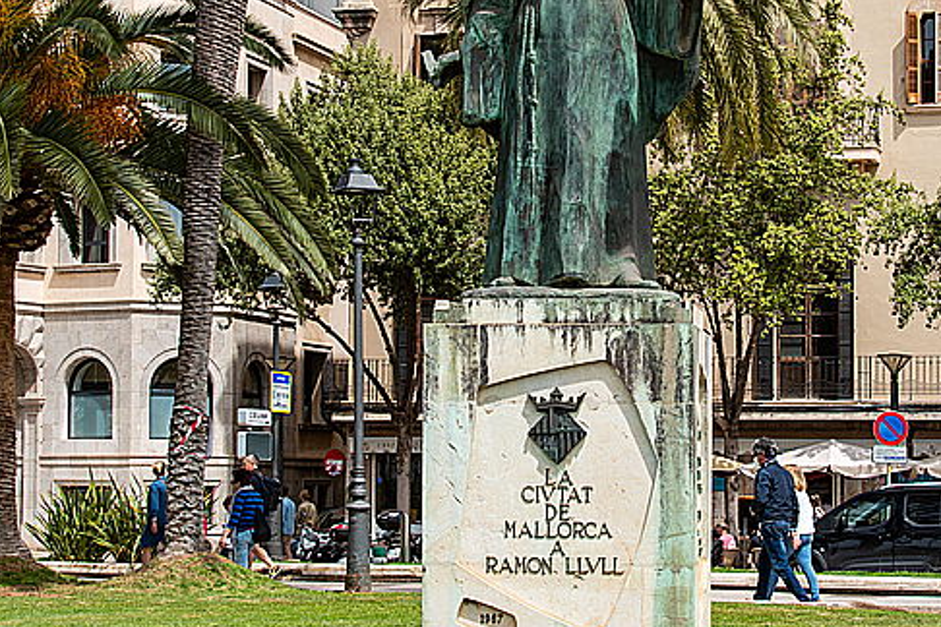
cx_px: 540
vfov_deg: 23.7
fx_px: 1490
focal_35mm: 57
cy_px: 246
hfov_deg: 35.0
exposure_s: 1/400
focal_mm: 35
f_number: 10
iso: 200
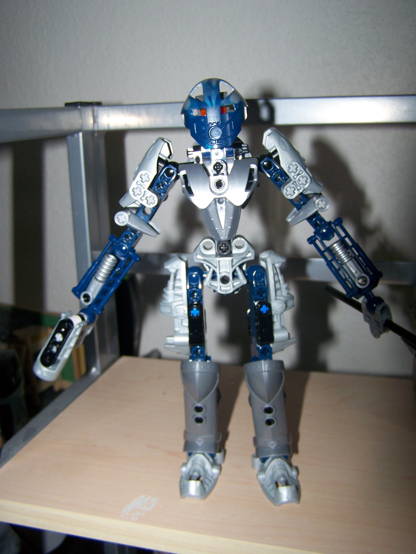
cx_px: 208
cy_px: 277
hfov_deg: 37.8
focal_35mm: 38
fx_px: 608
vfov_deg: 48.9
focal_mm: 6.3
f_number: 2.8
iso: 80
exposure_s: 1/60
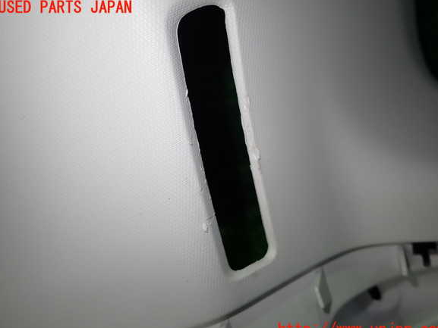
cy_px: 169
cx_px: 222
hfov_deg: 67.3
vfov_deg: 53.1
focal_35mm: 26
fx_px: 329
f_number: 2
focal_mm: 4.5
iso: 100
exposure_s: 1/100
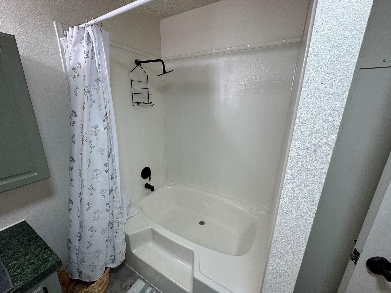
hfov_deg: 102.1
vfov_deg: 85.7
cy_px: 146
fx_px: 158
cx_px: 196
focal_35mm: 14
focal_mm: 2.22
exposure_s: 1/120
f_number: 2.2
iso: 100
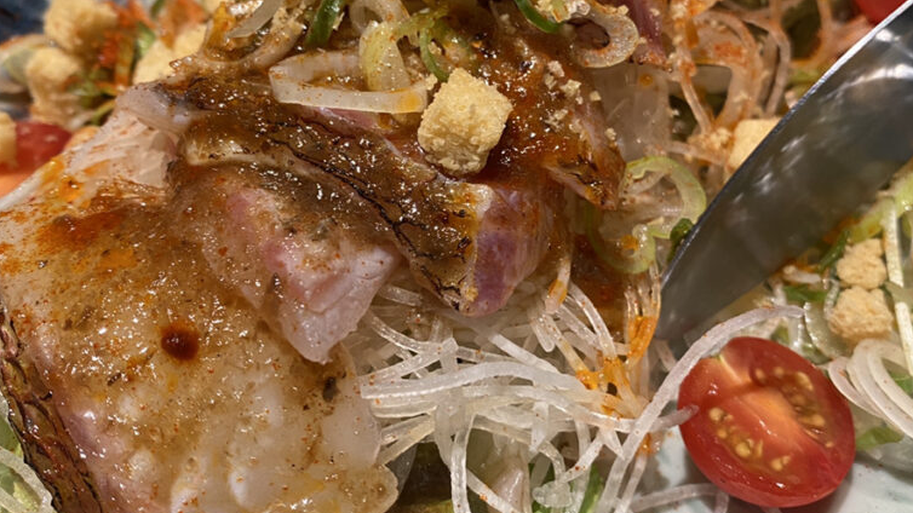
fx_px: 896
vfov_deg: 31.8
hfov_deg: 54.0
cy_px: 183
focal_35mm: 37
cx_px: 459
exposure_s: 1/60
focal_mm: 4.25
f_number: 1.8
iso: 100
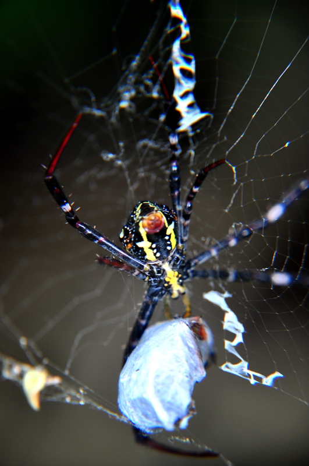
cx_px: 154
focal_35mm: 135
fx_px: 1743
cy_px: 233
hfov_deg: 10.1
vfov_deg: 15.2
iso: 250
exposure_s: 1/50
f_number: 5.6
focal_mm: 90
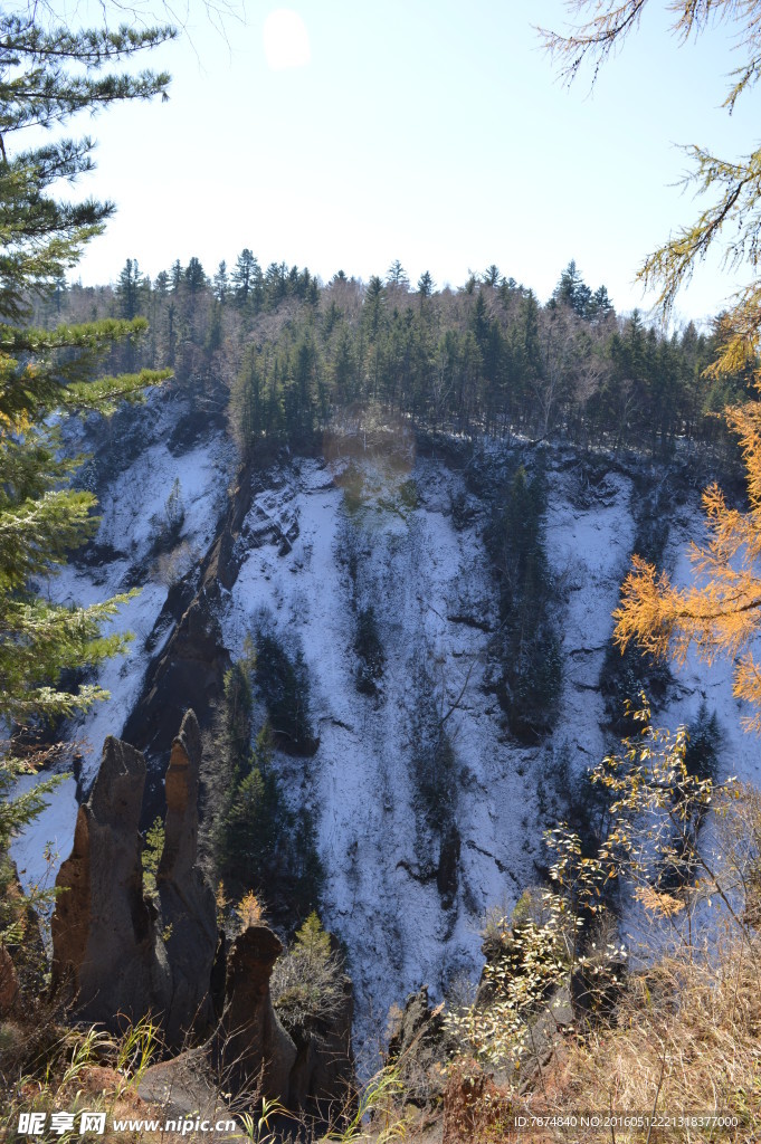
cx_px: 380
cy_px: 572
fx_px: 858
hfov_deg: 47.9
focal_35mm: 27
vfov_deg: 67.4
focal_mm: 18
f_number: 6.3
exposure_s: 1/200
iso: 100
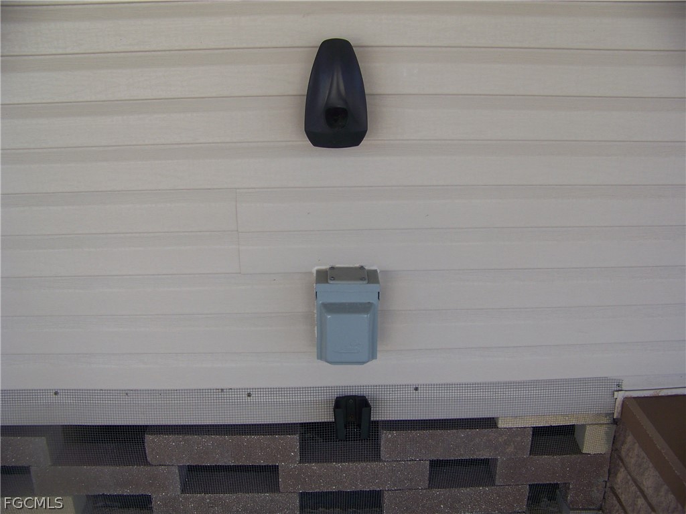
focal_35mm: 36
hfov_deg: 51.4
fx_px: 713
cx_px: 343
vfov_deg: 39.7
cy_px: 257
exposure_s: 1/160
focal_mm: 5.85
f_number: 2.8
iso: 64
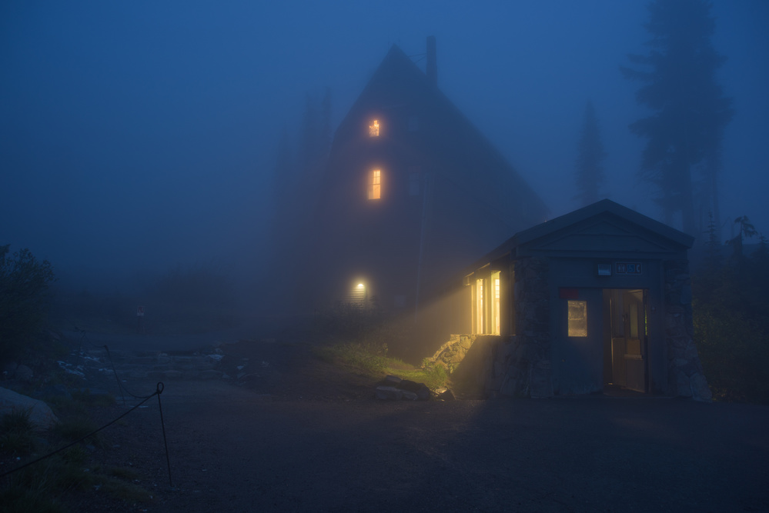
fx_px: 598
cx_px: 384
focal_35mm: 28
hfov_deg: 65.5
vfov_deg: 46.4
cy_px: 256
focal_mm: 28
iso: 64
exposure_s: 30
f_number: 8
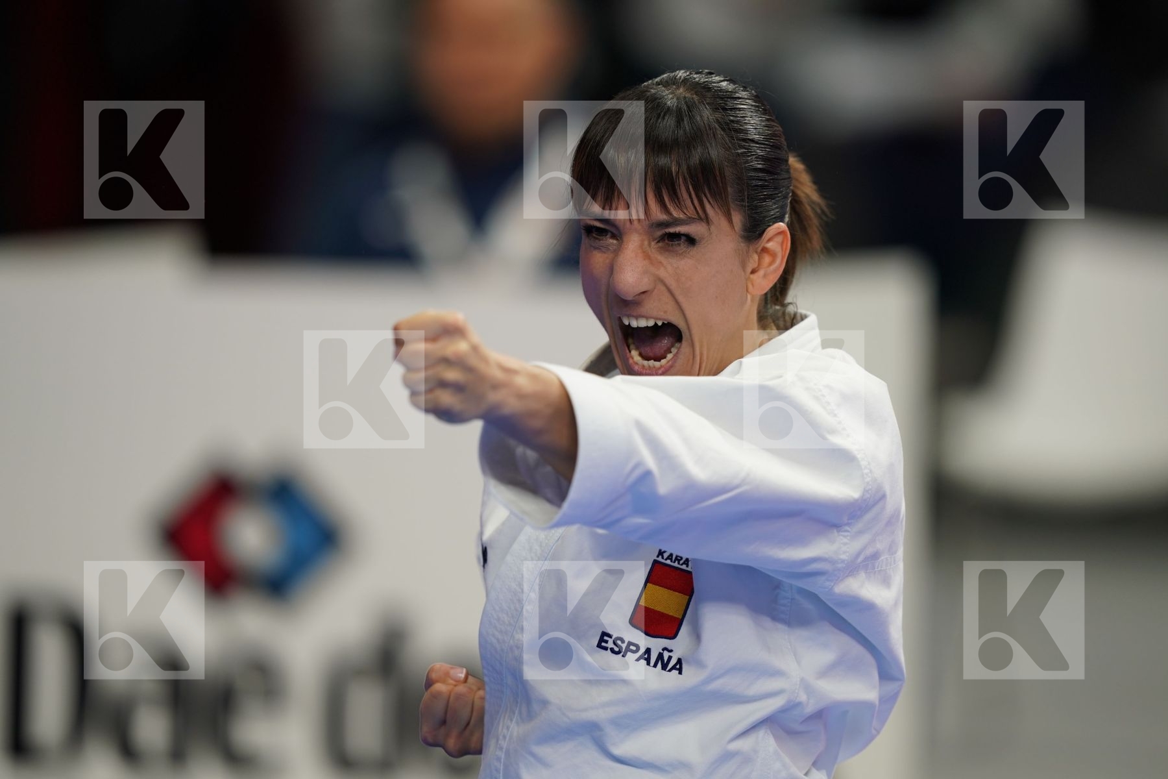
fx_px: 12977
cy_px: 390
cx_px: 584
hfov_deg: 5.2
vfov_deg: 3.4
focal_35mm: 400
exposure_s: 1/500
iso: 500
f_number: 2.8
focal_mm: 400
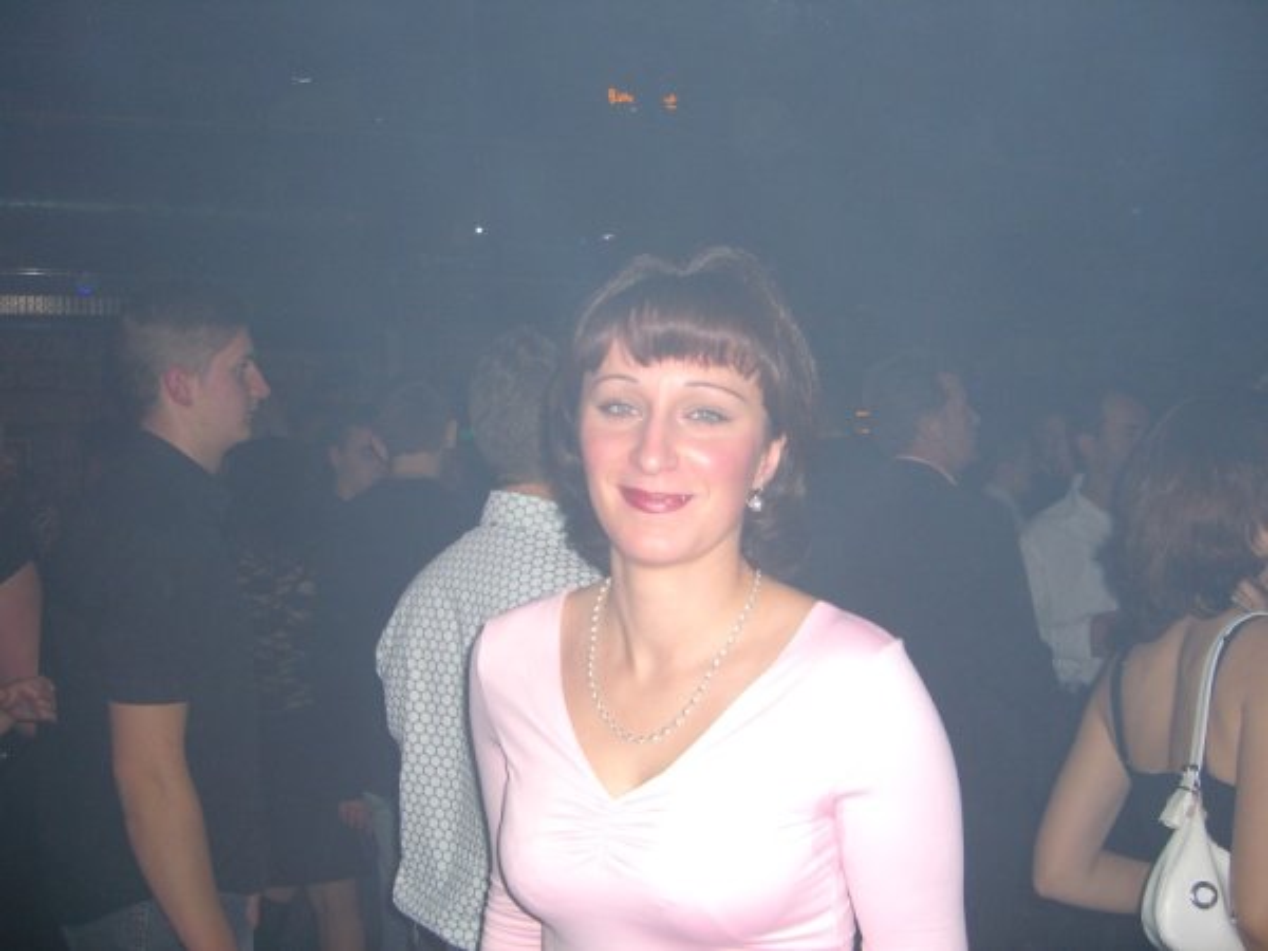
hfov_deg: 49.0
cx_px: 634
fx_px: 1392
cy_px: 476
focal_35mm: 38
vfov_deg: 37.7
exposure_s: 1/60
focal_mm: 7.9
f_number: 2.8
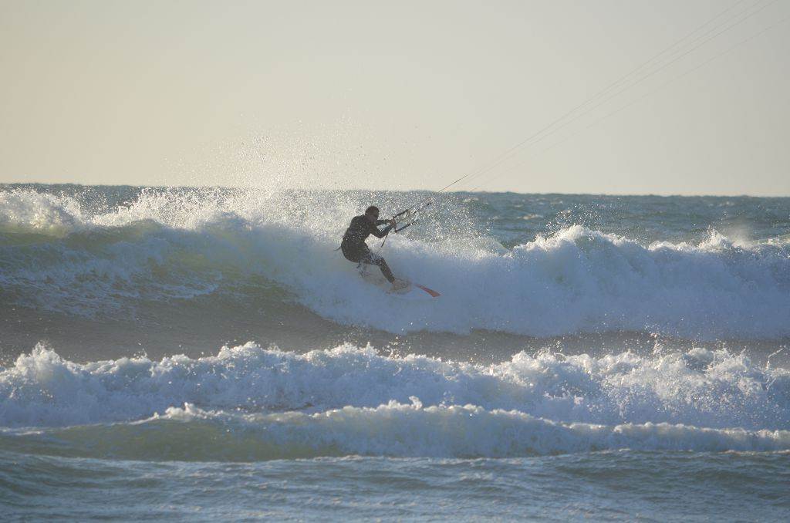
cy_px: 262
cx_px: 395
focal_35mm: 450
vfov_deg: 3.0
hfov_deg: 4.6
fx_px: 9854
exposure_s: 1/2000
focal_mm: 300
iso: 400
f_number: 7.1
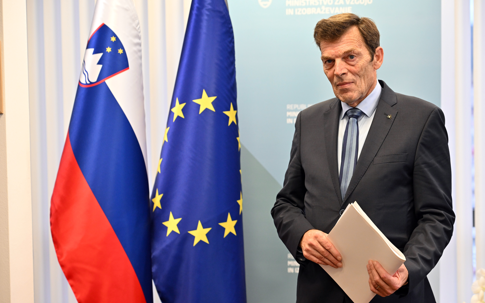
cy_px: 152
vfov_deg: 12.6
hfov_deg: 20.0
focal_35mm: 104
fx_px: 1375
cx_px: 243
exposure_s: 1/160
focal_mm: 102
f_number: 4
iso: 1600
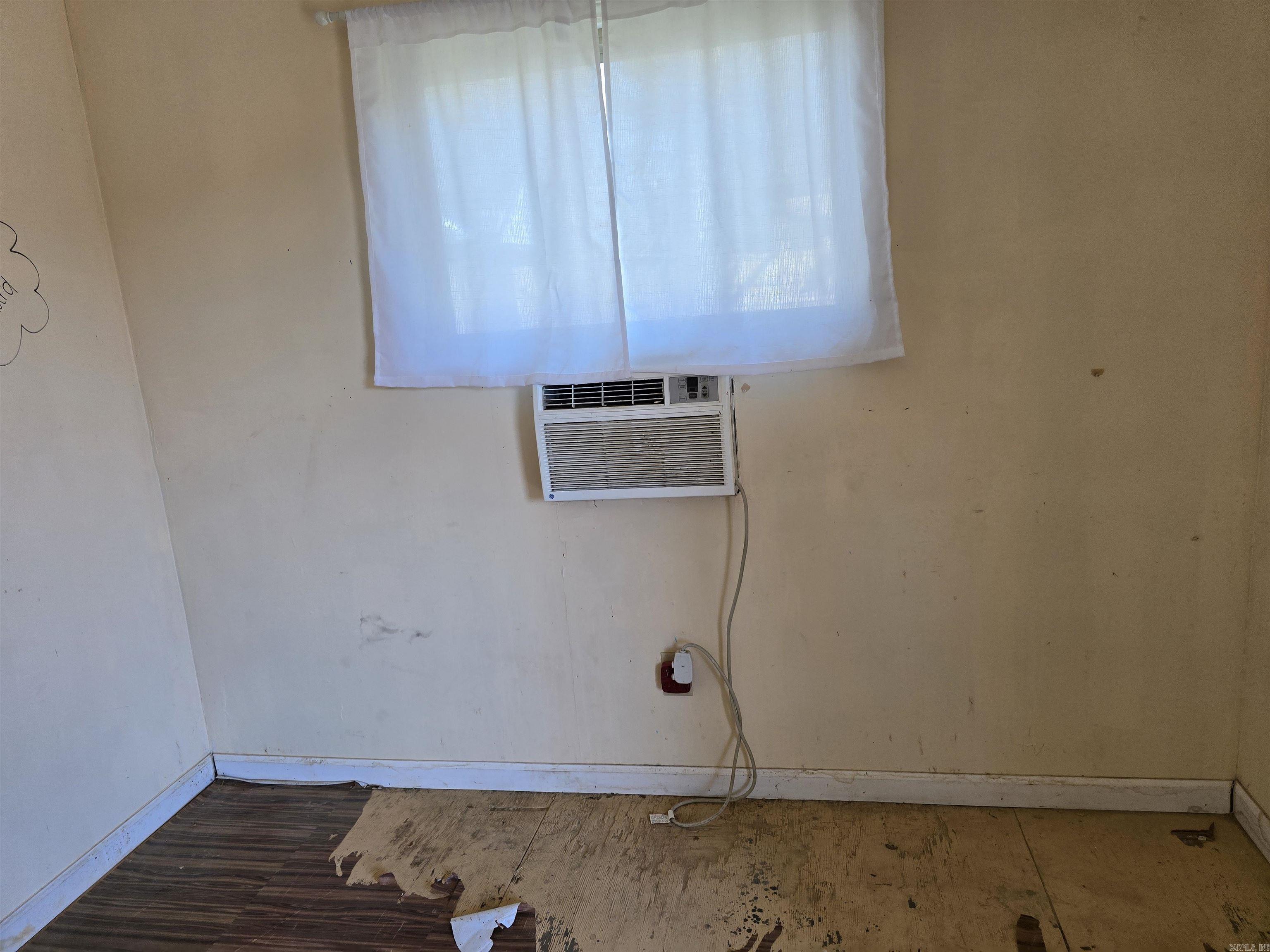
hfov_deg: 73.9
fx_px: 844
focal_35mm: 23
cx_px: 635
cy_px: 476
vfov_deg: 58.9
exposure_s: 1/180
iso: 80
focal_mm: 6.3
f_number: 1.7
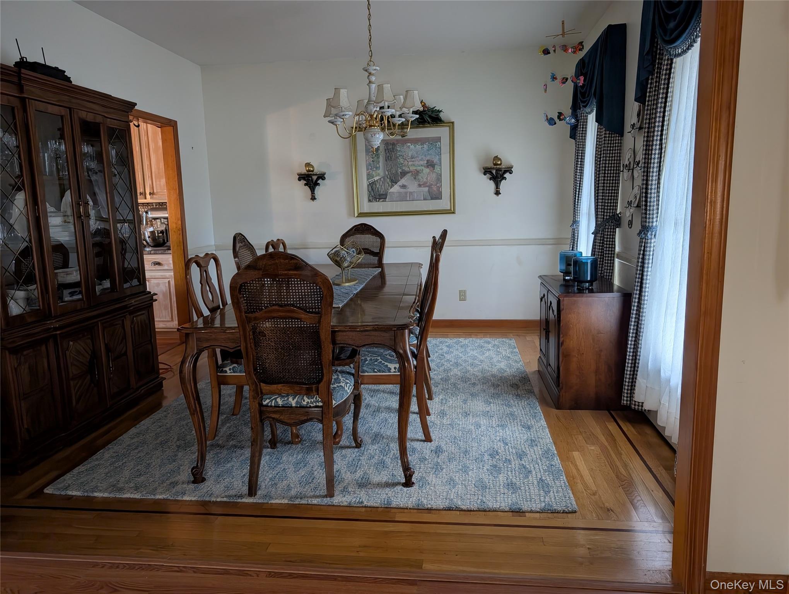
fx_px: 548
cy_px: 297
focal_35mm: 24
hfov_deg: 71.5
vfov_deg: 56.9
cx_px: 394
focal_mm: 6.9
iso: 116
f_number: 1.68
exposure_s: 1/30.3
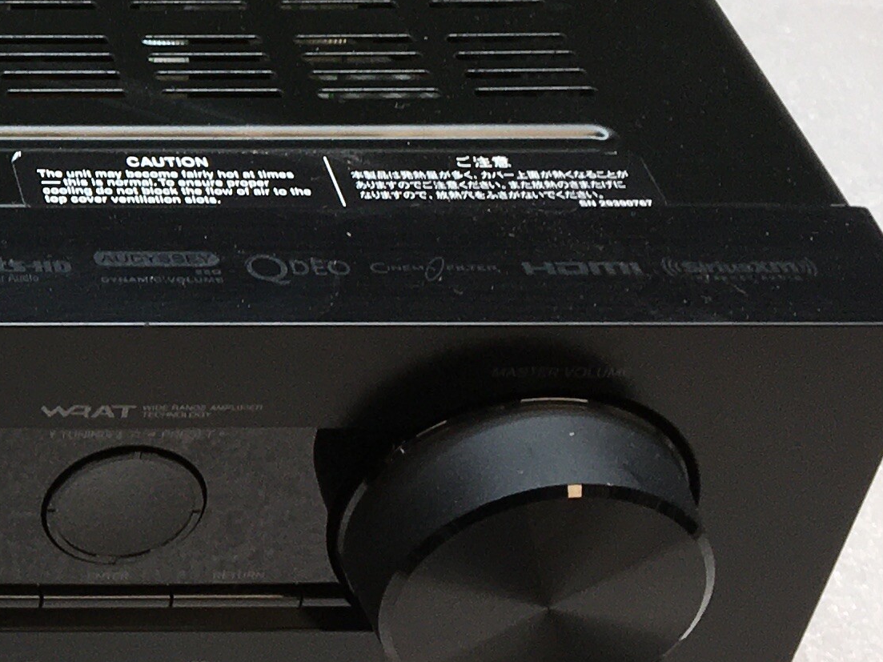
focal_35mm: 106
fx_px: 2704
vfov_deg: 13.9
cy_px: 176
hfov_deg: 16.6
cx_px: -515
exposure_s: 1/60
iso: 32
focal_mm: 4.15
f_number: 2.2
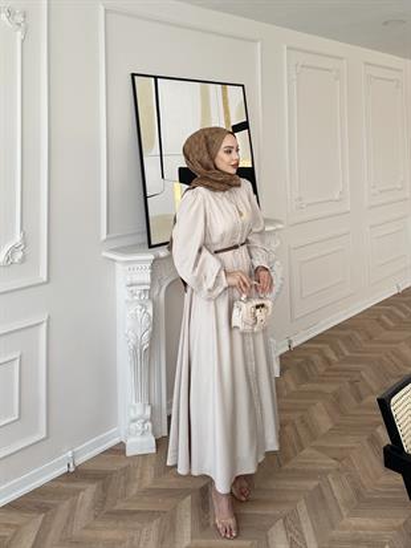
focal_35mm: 24
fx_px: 380
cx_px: 206
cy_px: 274
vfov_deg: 71.6
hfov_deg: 56.8
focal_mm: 6.86
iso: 64
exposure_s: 1/121
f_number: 1.78
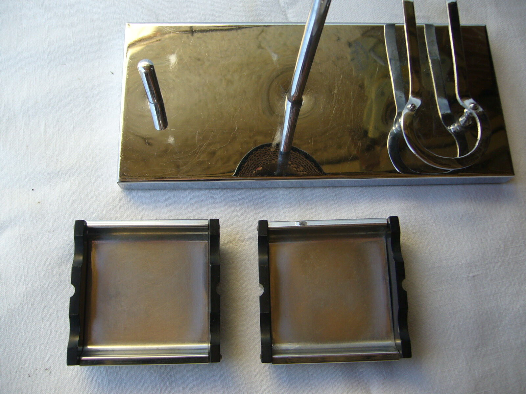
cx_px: 263
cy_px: 197
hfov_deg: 52.6
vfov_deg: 40.7
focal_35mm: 35
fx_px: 532
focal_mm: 5.8
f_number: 2.8
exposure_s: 1/125
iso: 80
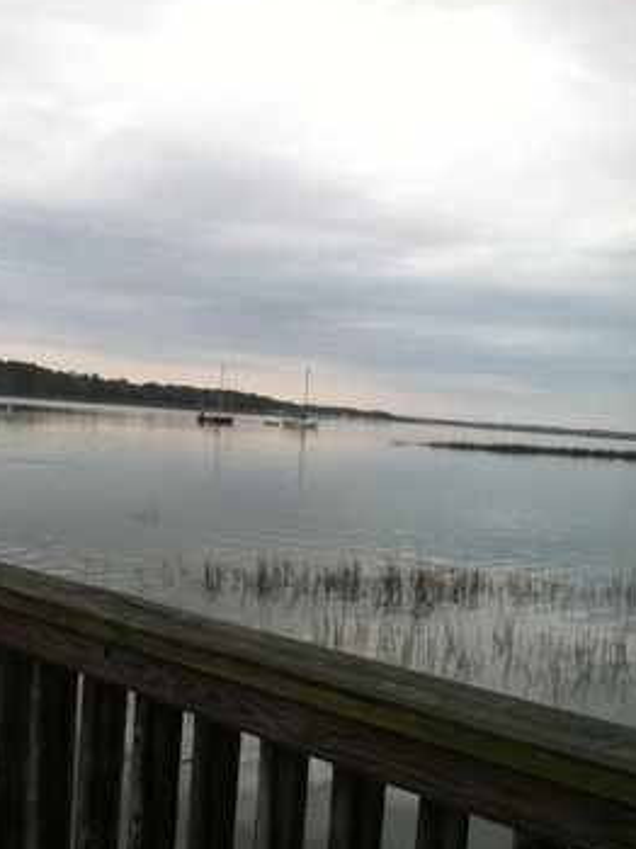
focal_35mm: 48
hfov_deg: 30.1
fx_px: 1177
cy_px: 548
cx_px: 229
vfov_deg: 39.3
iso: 125
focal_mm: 3.85
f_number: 2.8
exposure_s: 1/120
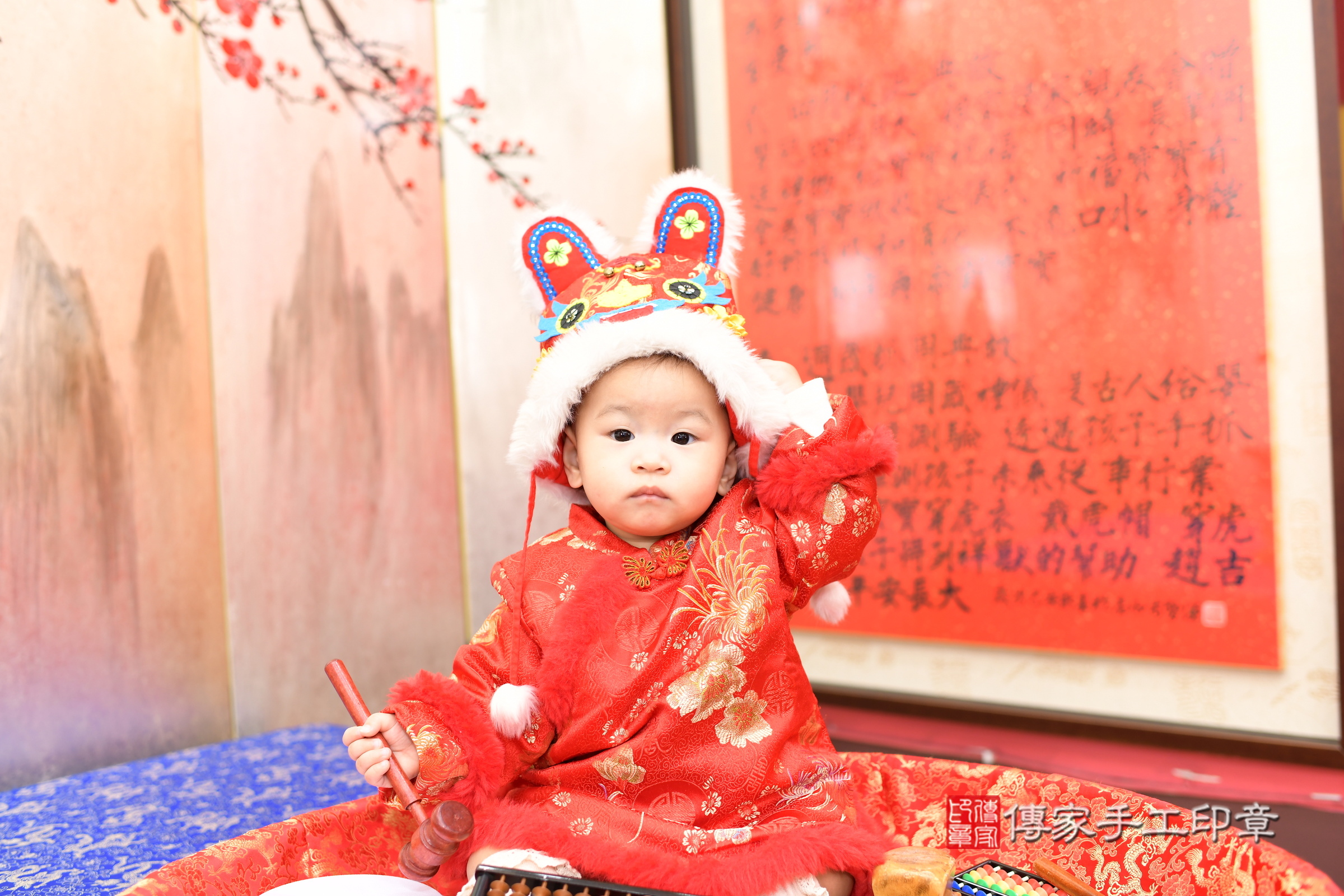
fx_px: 1307
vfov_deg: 37.9
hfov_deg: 54.4
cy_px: 448
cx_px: 672
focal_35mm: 35
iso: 400
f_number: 2.8
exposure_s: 1/200
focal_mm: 35
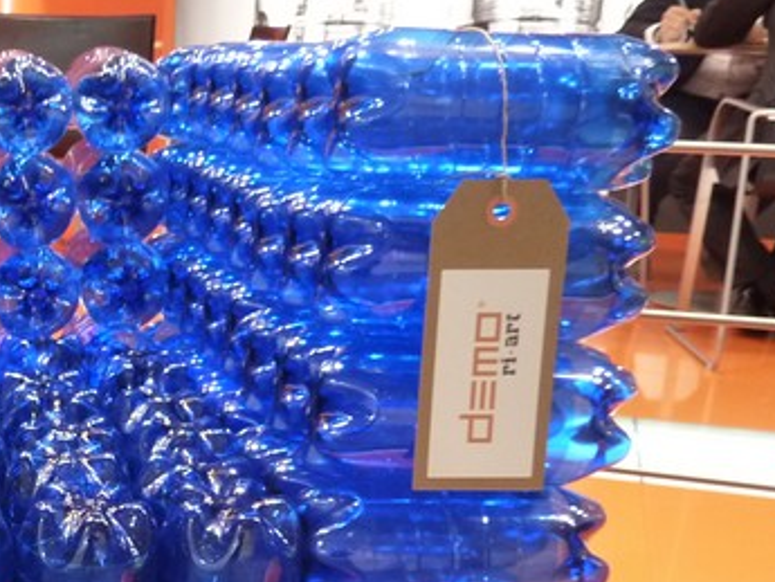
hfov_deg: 30.6
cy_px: 521
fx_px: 1299
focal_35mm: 58
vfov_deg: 24.5
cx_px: -22
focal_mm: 4.1
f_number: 3.3
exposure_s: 1/30
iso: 320
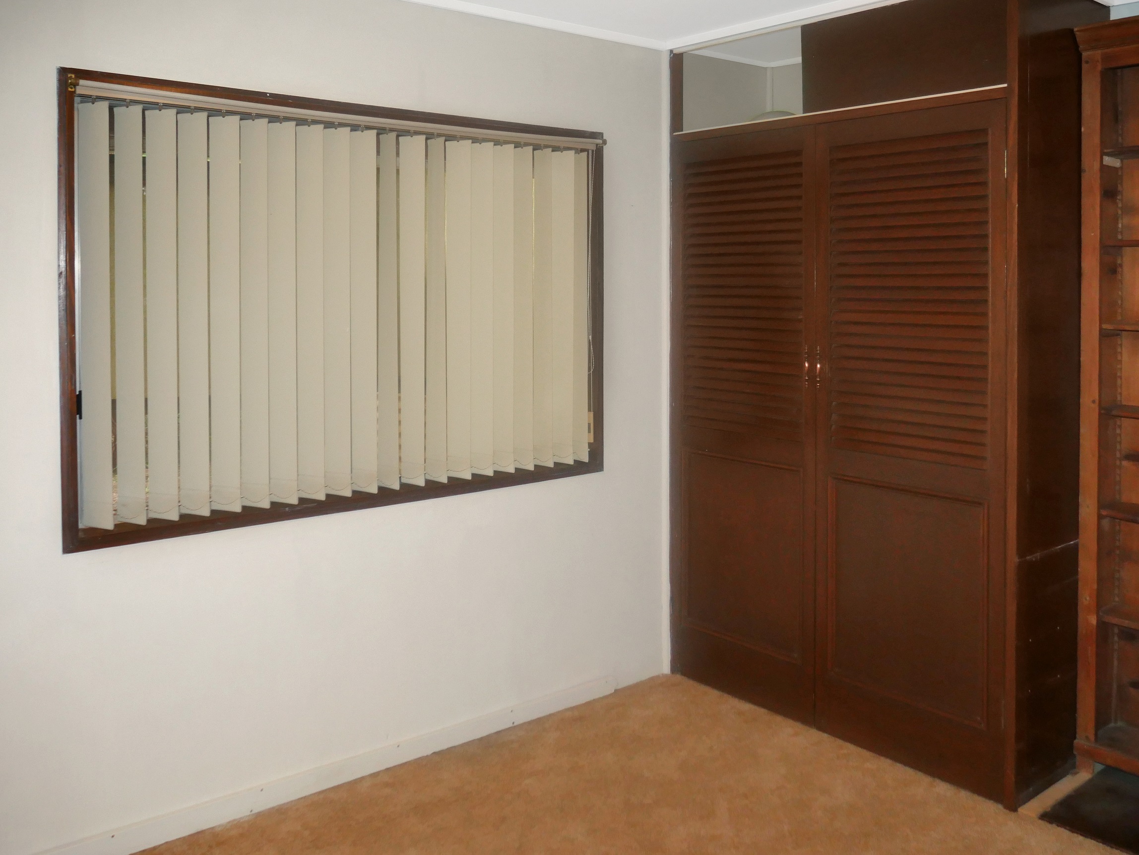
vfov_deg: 49.8
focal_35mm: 28
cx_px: 570
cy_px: 428
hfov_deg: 63.4
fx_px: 922
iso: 800
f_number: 3.5
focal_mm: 14
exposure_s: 1/60
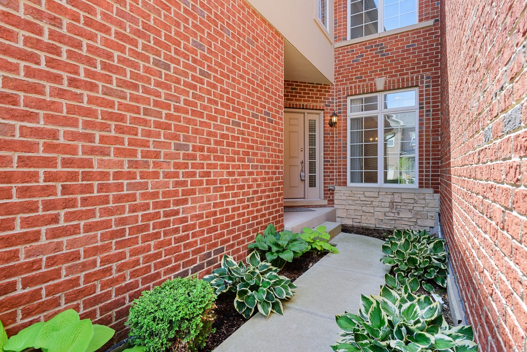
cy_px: 176
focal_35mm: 19
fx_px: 278
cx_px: 264
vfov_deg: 64.6
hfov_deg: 86.9
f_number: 8
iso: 400
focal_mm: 19
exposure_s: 1/30
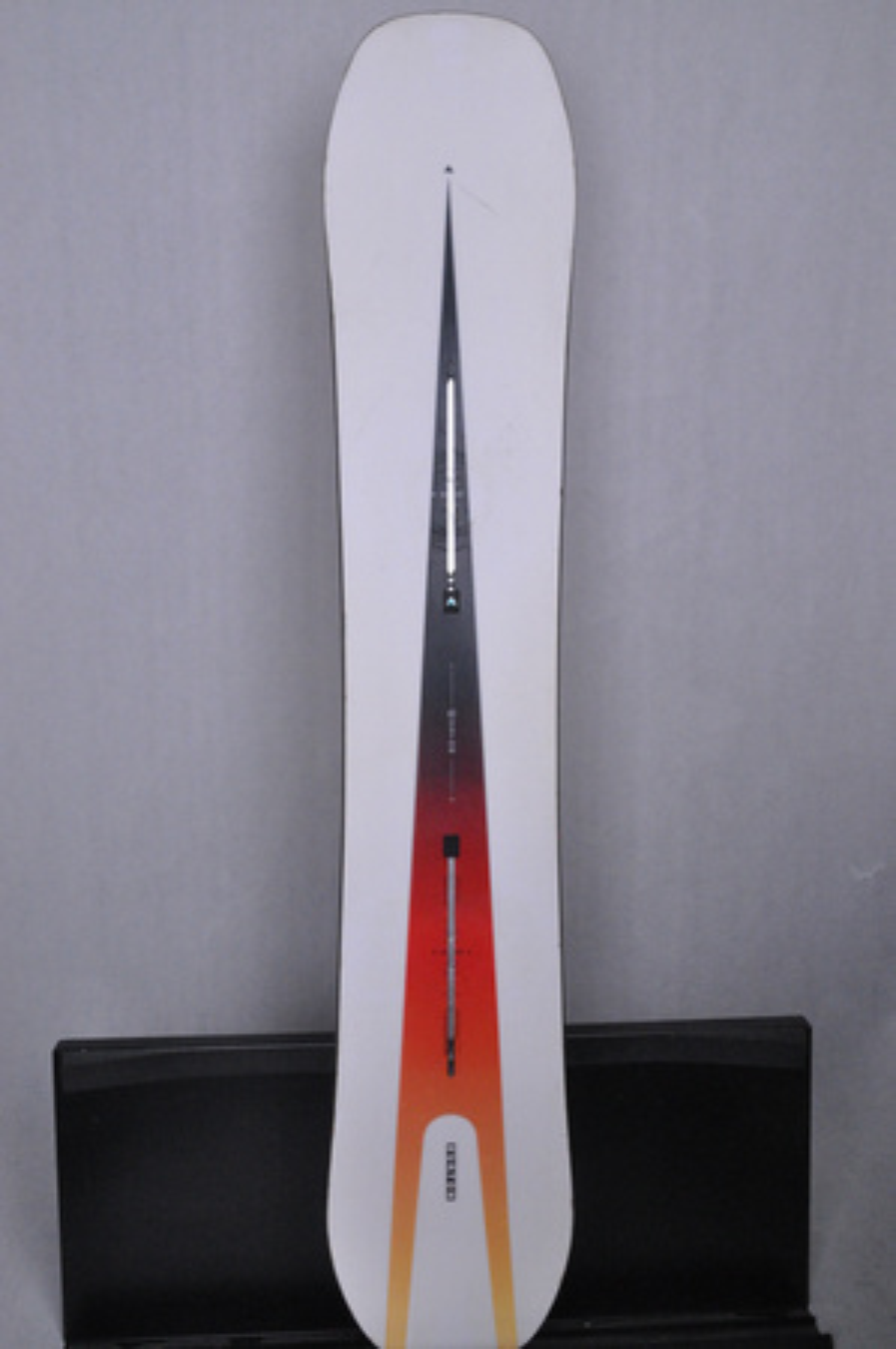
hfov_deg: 39.9
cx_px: 448
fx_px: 1235
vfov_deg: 57.3
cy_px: 674
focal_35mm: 33
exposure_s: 1/125
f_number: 11
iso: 3200
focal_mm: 22
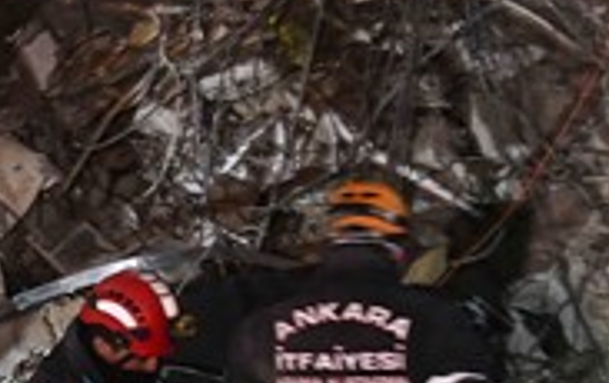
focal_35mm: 160
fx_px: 2660
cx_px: -203
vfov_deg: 8.2
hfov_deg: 12.6
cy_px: 243
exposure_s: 1/160
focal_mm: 48
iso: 5000
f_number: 5
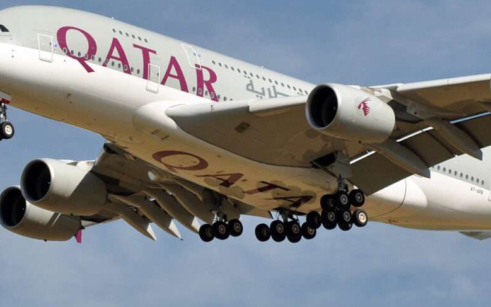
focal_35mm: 337
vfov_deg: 3.9
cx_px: 381
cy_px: 126
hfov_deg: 6.2
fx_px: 4510
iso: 200
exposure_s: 1/1600
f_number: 7.1
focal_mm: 112
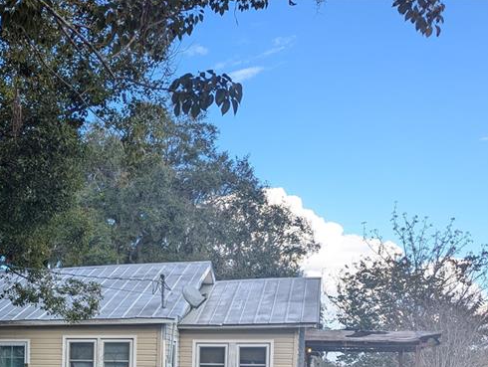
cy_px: 379
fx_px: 706
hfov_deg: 34.4
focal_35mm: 50
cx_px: -9
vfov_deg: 27.3
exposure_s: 1/721
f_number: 1.85
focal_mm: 6.81
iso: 45
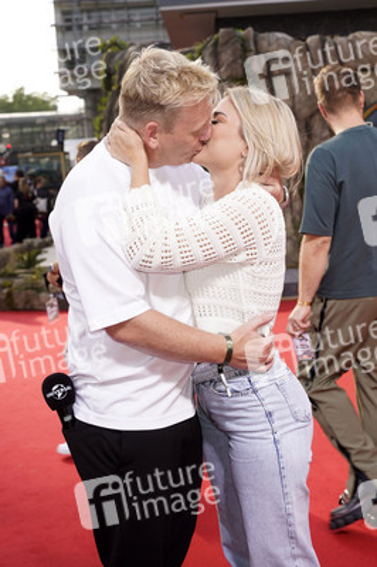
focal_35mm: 51
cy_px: 284
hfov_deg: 26.4
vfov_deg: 38.9
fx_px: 802
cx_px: 188
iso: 100
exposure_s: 1/160
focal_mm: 51
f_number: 5.6
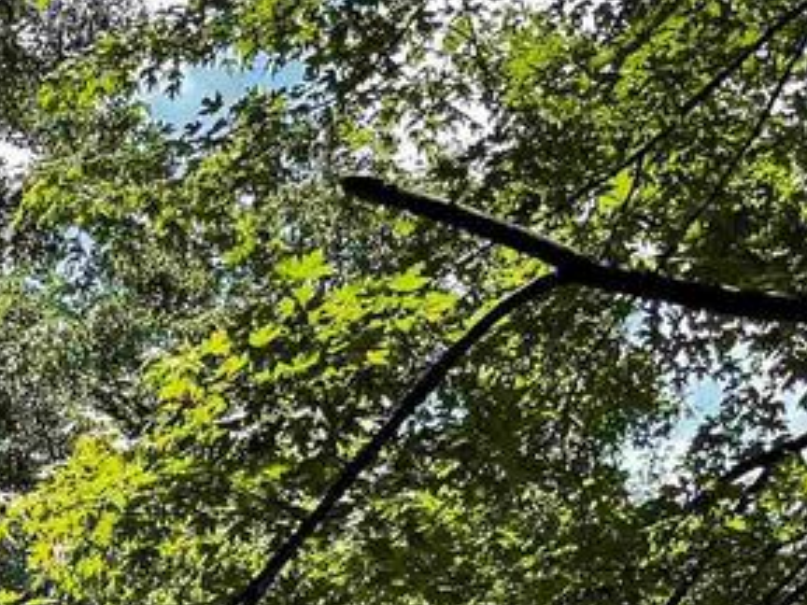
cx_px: -247
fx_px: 2798
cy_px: 1081
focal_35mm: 120
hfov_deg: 15.6
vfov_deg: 11.5
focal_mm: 6.76
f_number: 1.78
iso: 80
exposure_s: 1/1261
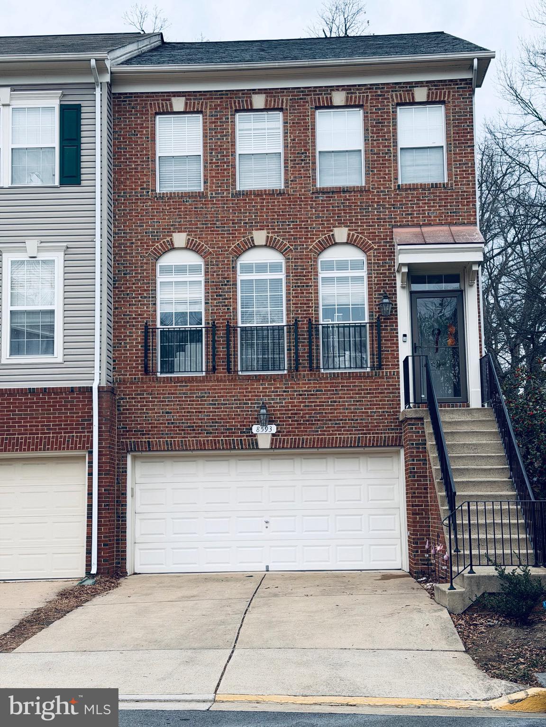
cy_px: 364
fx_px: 1009
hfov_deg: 30.3
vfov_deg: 39.7
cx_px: 273
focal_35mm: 48
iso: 64
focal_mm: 6.76
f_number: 1.78
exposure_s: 1/530
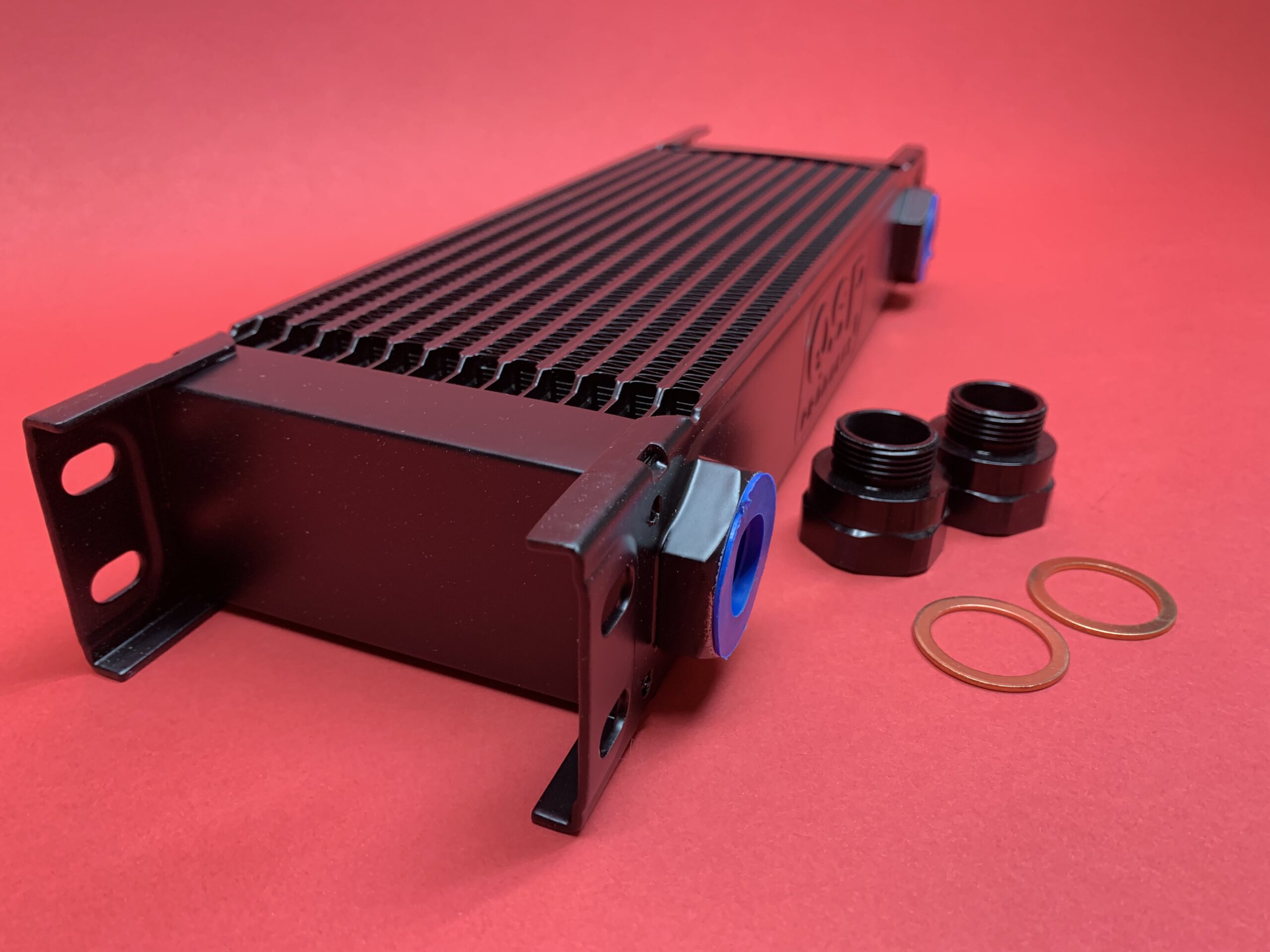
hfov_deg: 67.3
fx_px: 954
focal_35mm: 26
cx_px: 635
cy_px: 476
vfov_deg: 53.1
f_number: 1.8
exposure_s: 1/50
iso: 160
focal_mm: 4.25
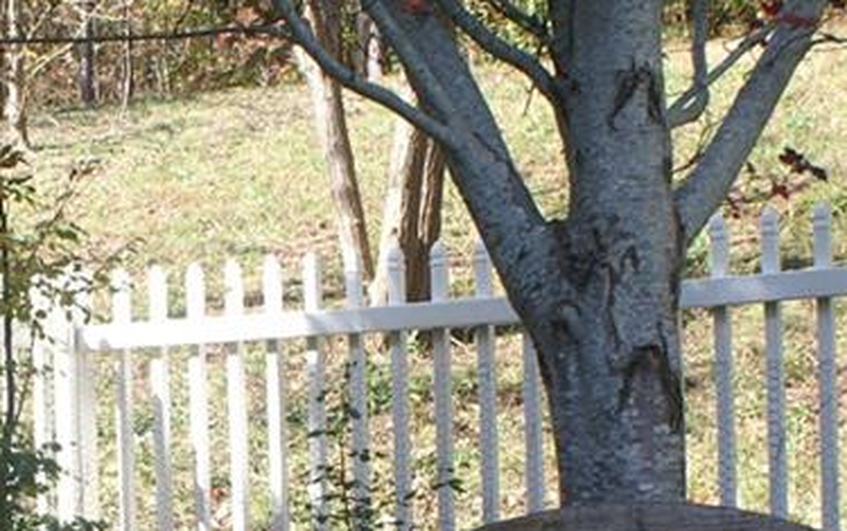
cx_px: 72
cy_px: 497
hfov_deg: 20.3
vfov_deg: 13.0
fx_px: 2310
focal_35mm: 100
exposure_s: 1/80
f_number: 8
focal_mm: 24
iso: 100
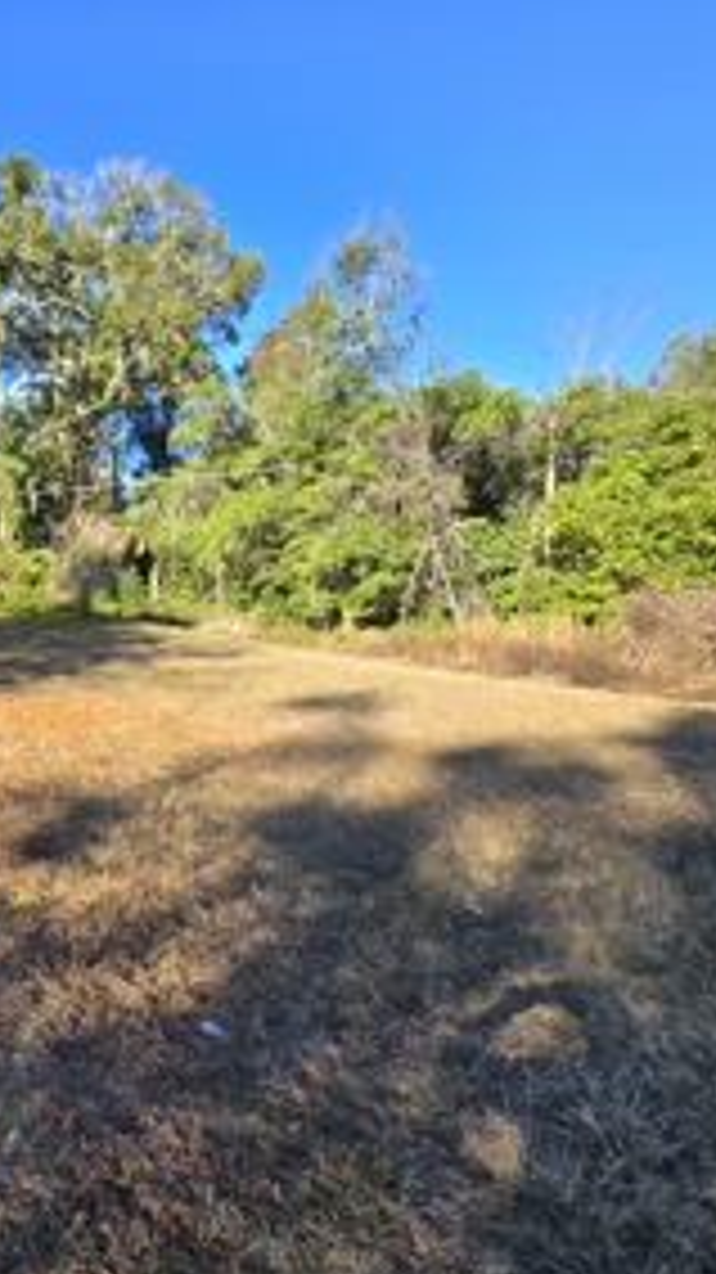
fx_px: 676
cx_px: -23
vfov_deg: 86.6
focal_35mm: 20
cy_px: 630
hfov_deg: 45.6
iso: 50
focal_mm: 2.2
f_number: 2.2
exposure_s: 1/732
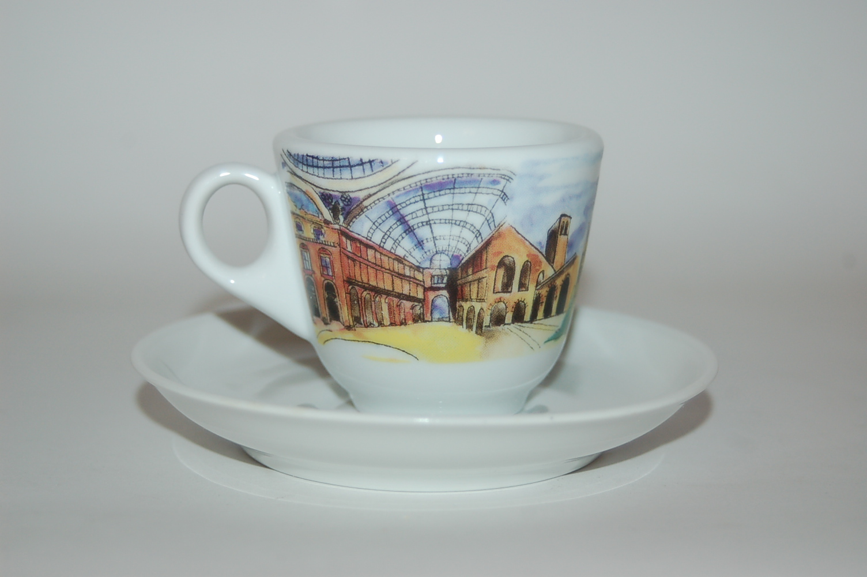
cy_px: 288
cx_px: 434
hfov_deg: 24.2
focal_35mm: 84
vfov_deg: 16.2
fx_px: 2021
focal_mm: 56
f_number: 5
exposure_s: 1/60
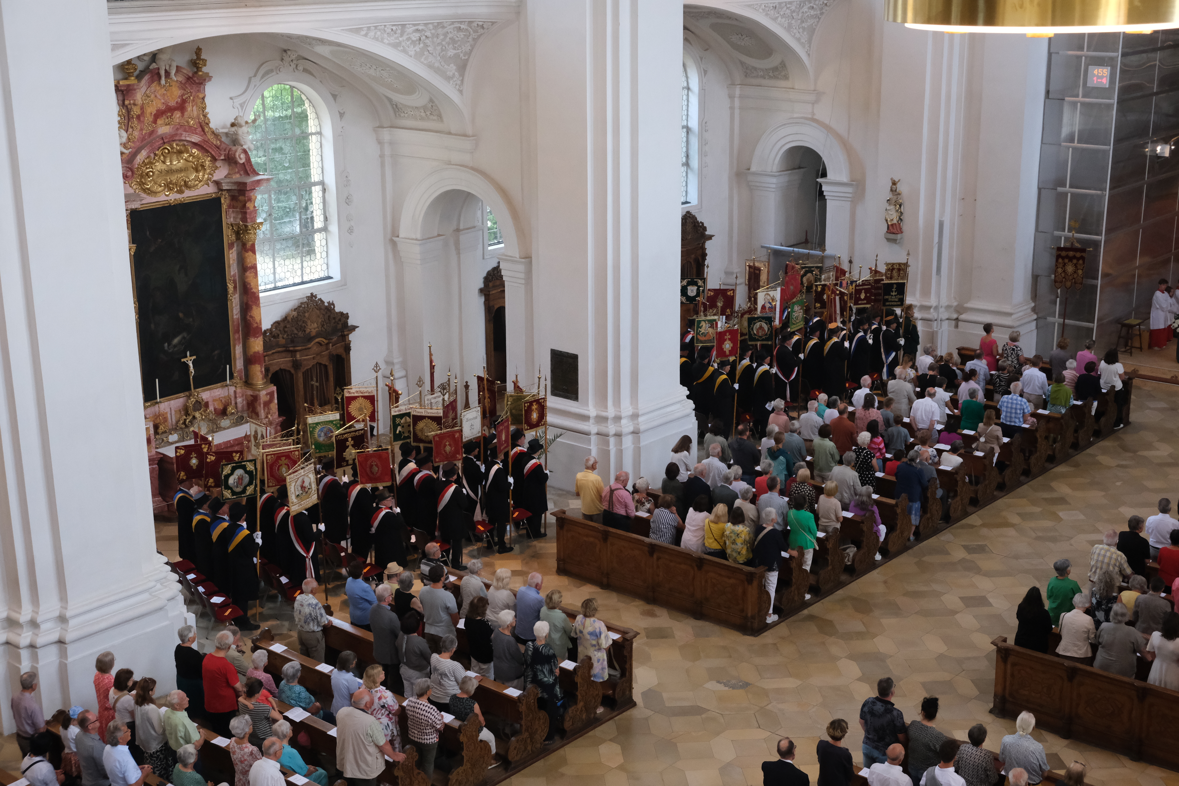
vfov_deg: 28.6
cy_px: 393
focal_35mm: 47
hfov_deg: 41.9
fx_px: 1539
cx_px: 590
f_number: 5.6
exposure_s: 1/280
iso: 4000
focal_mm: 31.5
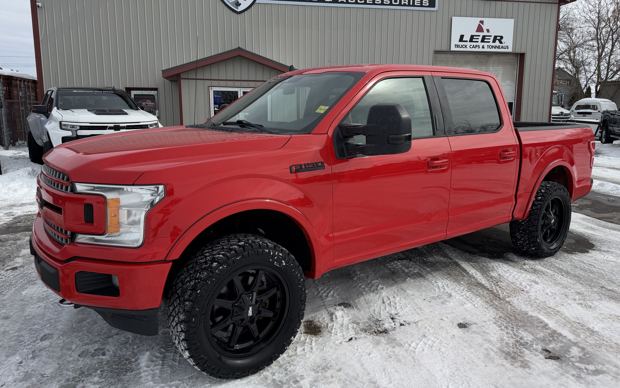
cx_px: 312
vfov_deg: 47.5
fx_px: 439
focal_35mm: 26
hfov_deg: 70.4
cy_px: 179
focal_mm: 6.76
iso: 80
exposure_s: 1/11905
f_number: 1.78
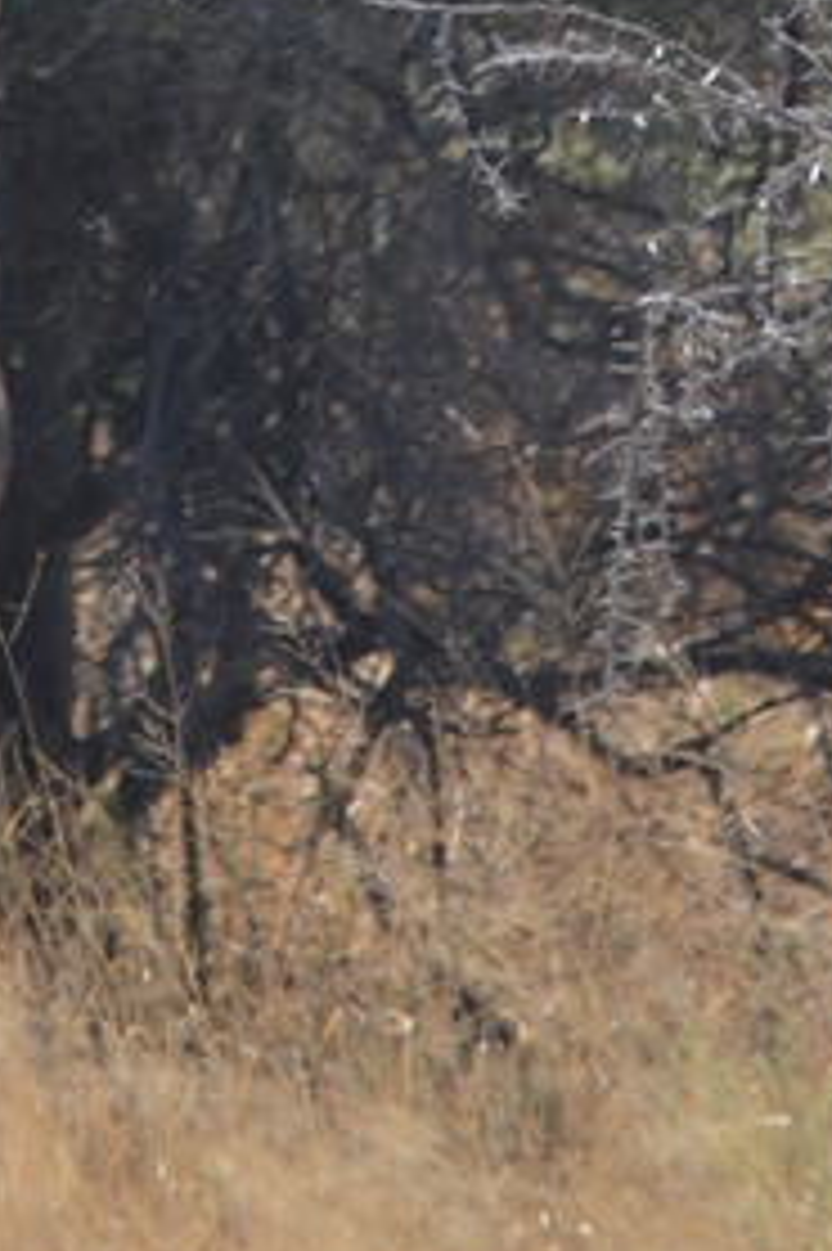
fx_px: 71775
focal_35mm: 2068
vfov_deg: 1.0
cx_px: -504
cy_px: -1246
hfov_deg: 0.7
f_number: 6.3
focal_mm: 300
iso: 200
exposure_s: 1/640
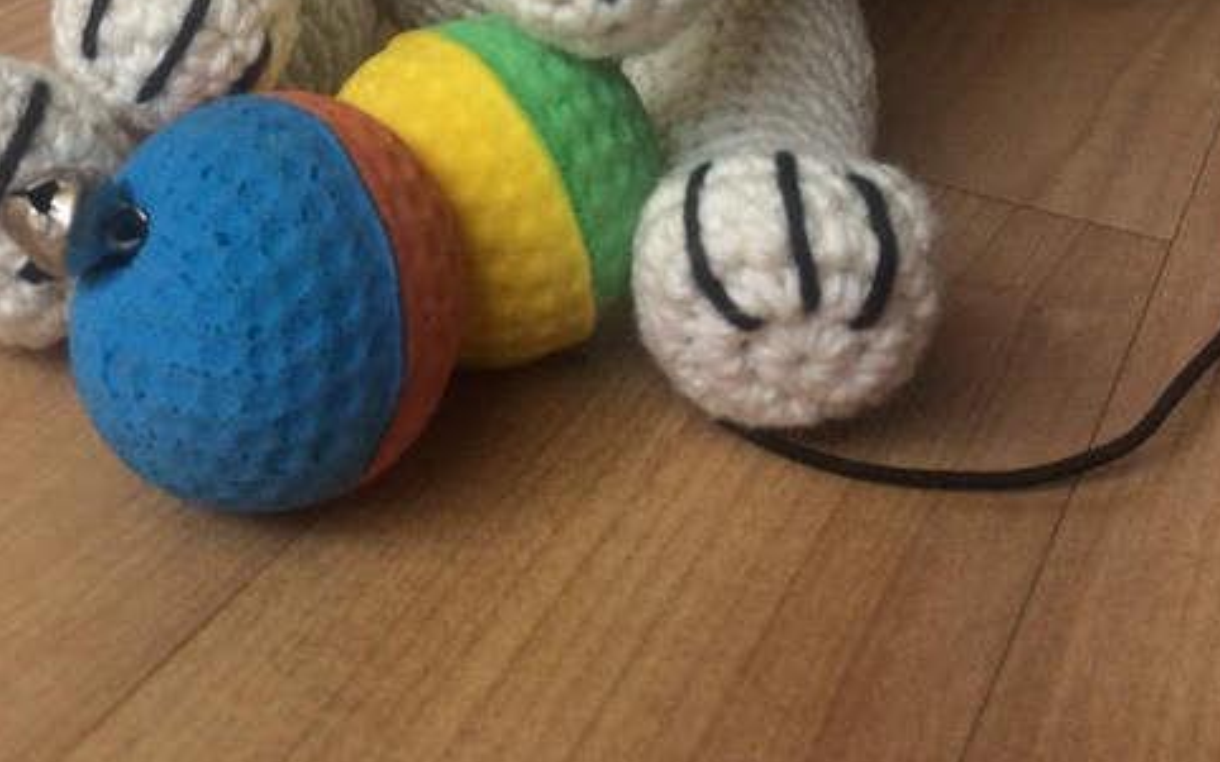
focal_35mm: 51
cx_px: 511
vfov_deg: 22.6
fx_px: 1695
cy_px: -230
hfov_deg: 39.5
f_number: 2.2
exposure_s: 1/100
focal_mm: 4.15
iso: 64
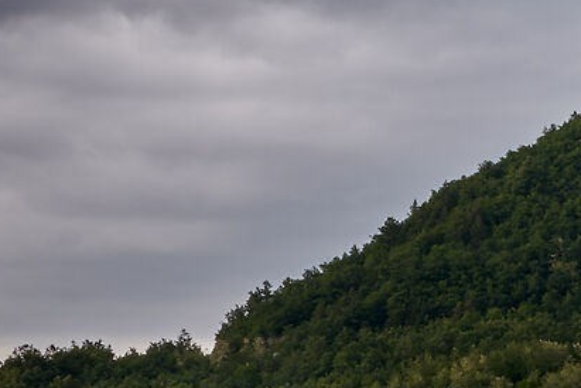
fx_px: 3954
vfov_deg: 5.6
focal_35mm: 245
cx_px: 1203
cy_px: -128
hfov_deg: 8.0
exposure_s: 1.3
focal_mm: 42
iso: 100
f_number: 16
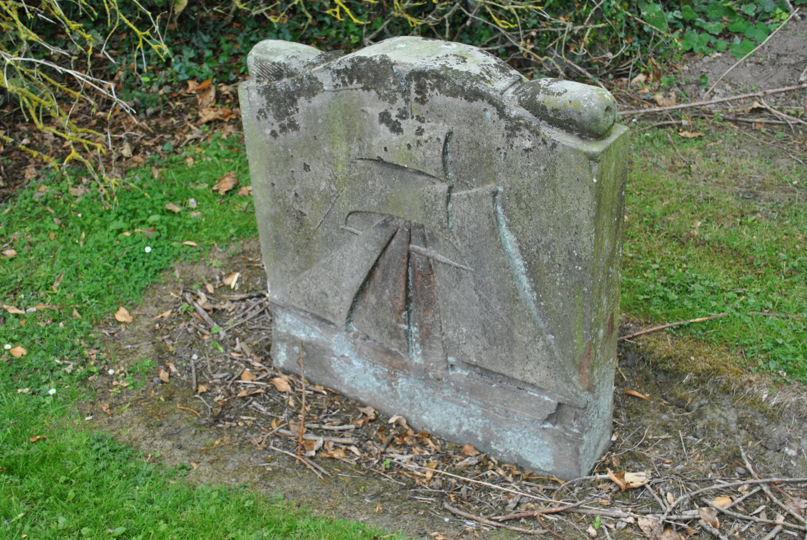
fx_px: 1077
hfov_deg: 41.1
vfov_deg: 28.2
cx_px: 404
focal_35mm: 48
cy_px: 270
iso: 180
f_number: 5.6
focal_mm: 32
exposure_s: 1/125
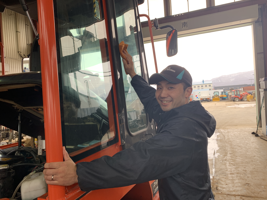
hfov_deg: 67.3
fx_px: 201
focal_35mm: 26
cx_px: 134
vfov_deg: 53.1
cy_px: 100
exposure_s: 1/122
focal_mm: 4.25
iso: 25
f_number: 1.8
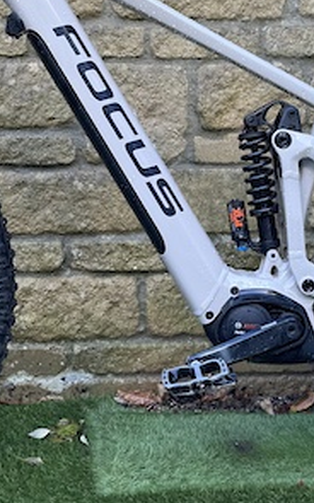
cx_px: 157
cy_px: 135
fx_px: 946
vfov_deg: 29.4
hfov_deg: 18.8
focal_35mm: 69
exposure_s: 1/142
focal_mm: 6.86
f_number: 1.78
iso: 64
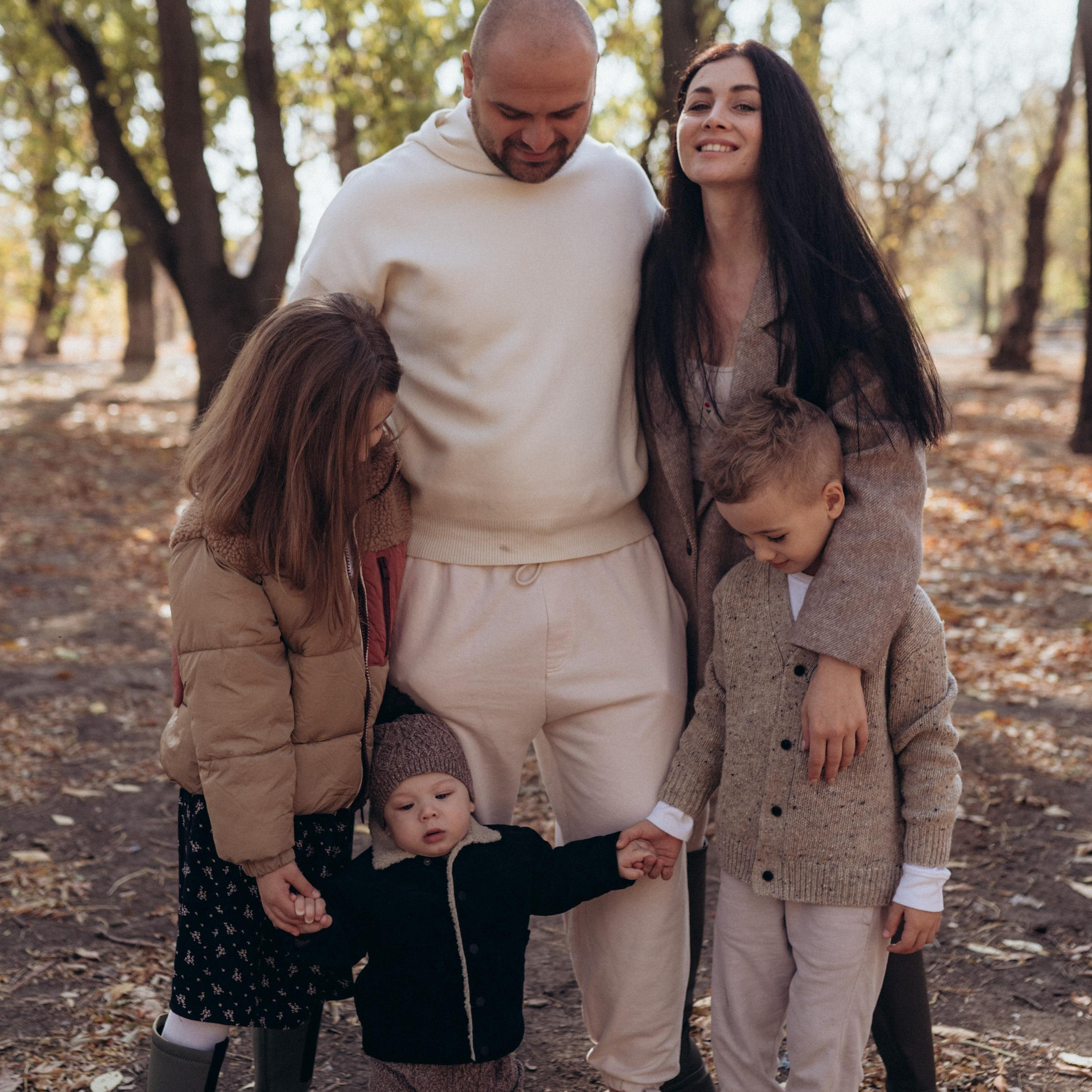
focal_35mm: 51
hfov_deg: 33.4
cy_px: 463
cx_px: 557
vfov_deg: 33.3
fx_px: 1820
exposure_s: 1/800
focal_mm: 35
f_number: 2.2
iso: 125
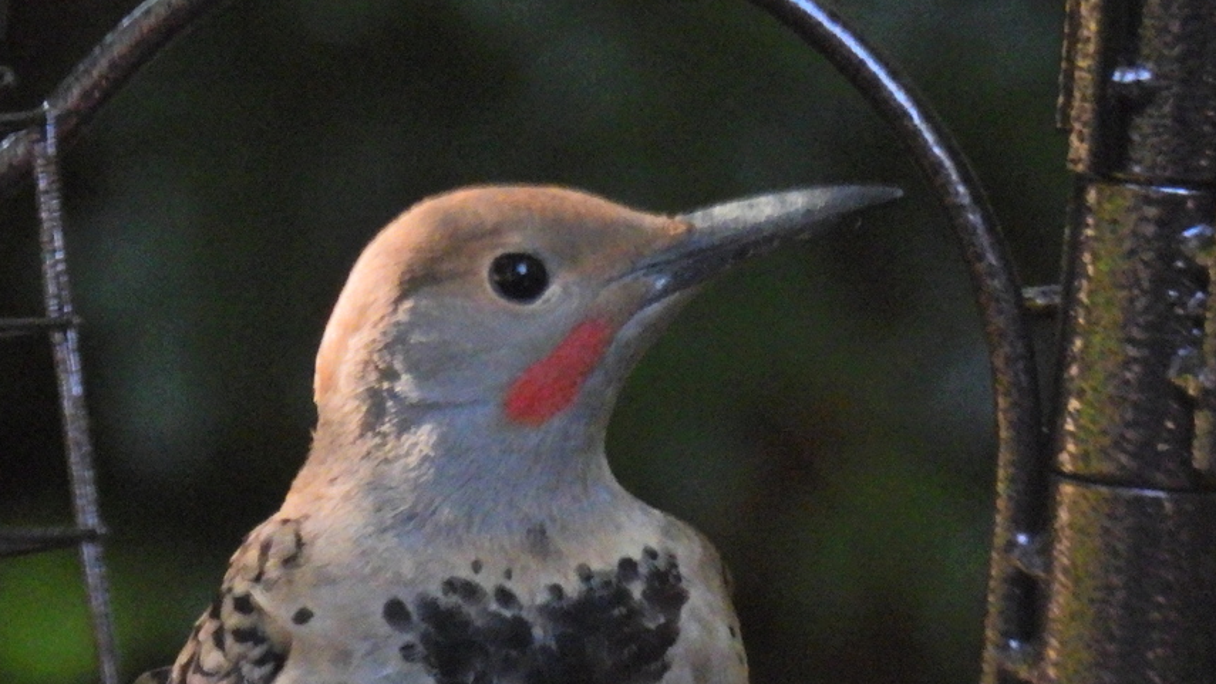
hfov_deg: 1.2
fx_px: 57847
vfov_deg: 0.7
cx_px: 317
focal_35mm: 1794
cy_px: 448
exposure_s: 1/125
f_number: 5.6
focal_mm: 196
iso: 1250
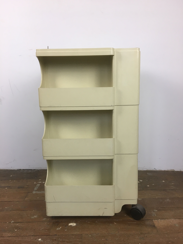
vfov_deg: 61.7
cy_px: 122
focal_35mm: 29
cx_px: 92
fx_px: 204
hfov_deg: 48.2
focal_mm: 4.15
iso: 40
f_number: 2.2
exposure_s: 1/33
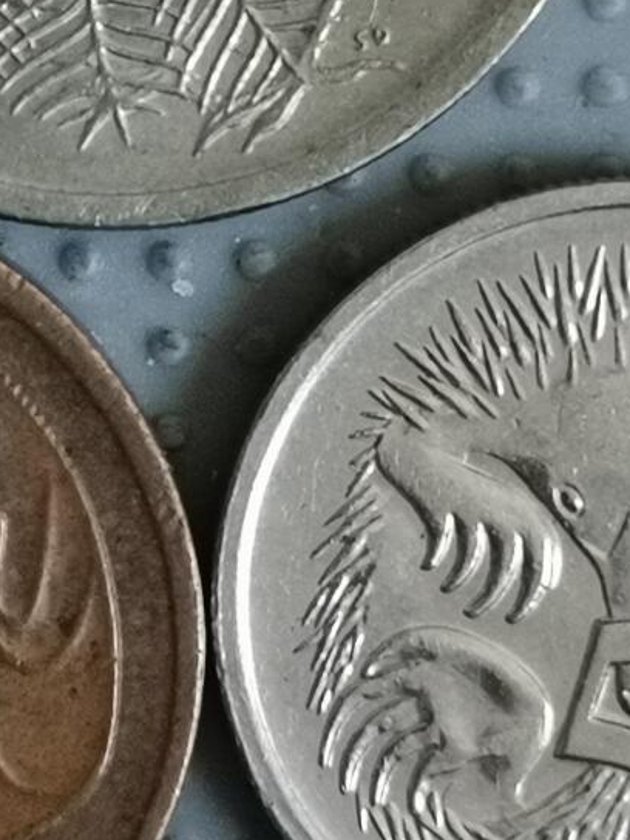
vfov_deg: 11.5
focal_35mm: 172
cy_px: 210
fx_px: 4174
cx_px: 148
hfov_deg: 8.6
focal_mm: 4.75
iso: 320
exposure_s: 1/50
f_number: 1.8
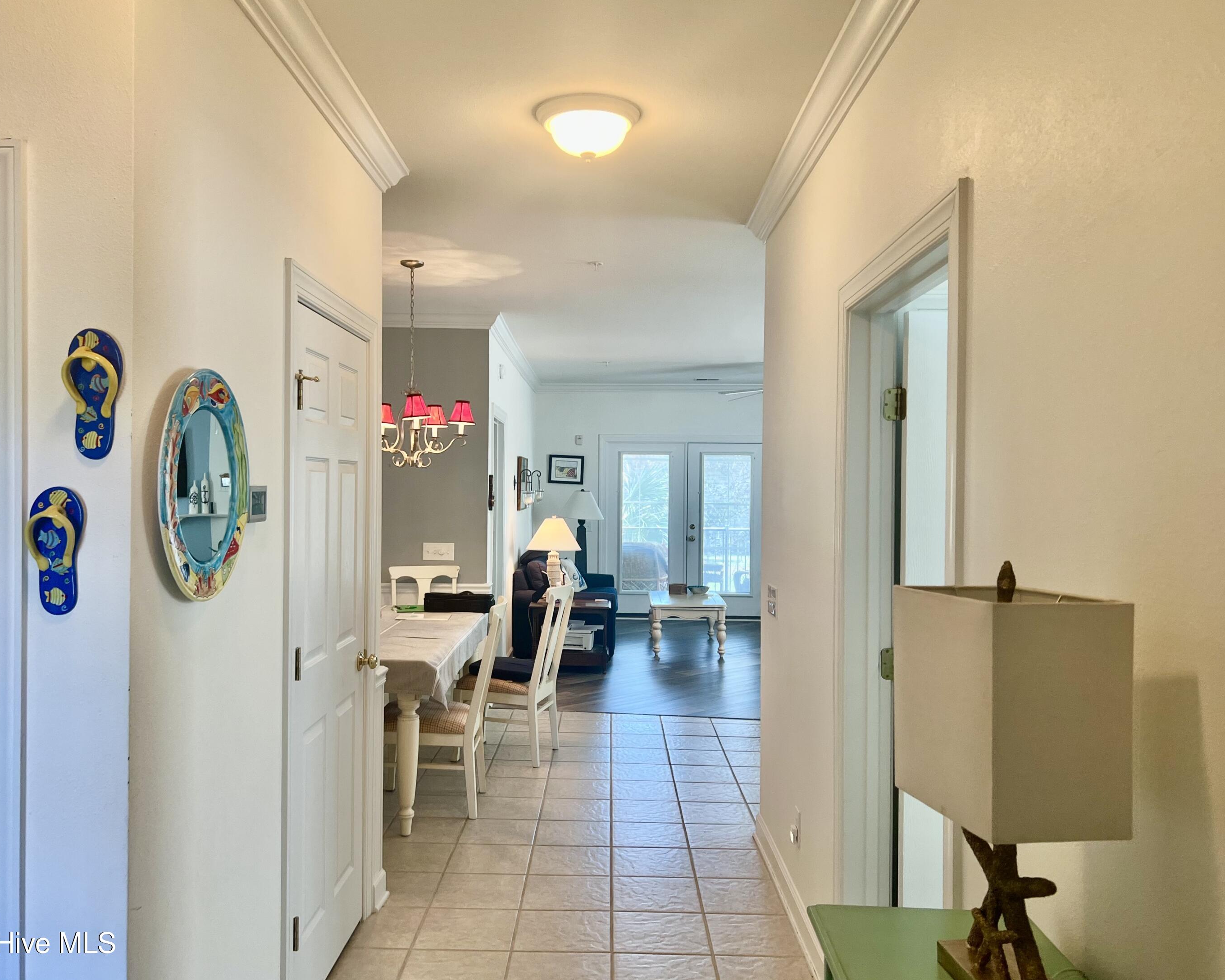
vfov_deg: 51.5
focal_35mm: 28
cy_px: 483
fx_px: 1015
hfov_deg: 62.2
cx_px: 576
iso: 125
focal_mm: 5.7
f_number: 1.5
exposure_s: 1/120
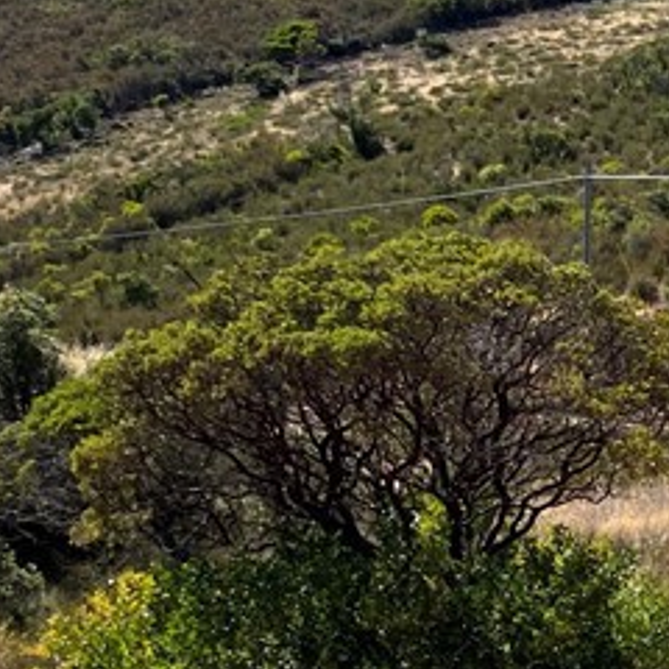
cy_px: 775
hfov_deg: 15.0
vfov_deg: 17.1
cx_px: 1263
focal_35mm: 98
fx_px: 2143
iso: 50
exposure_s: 1/3049
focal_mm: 5.1
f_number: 1.6
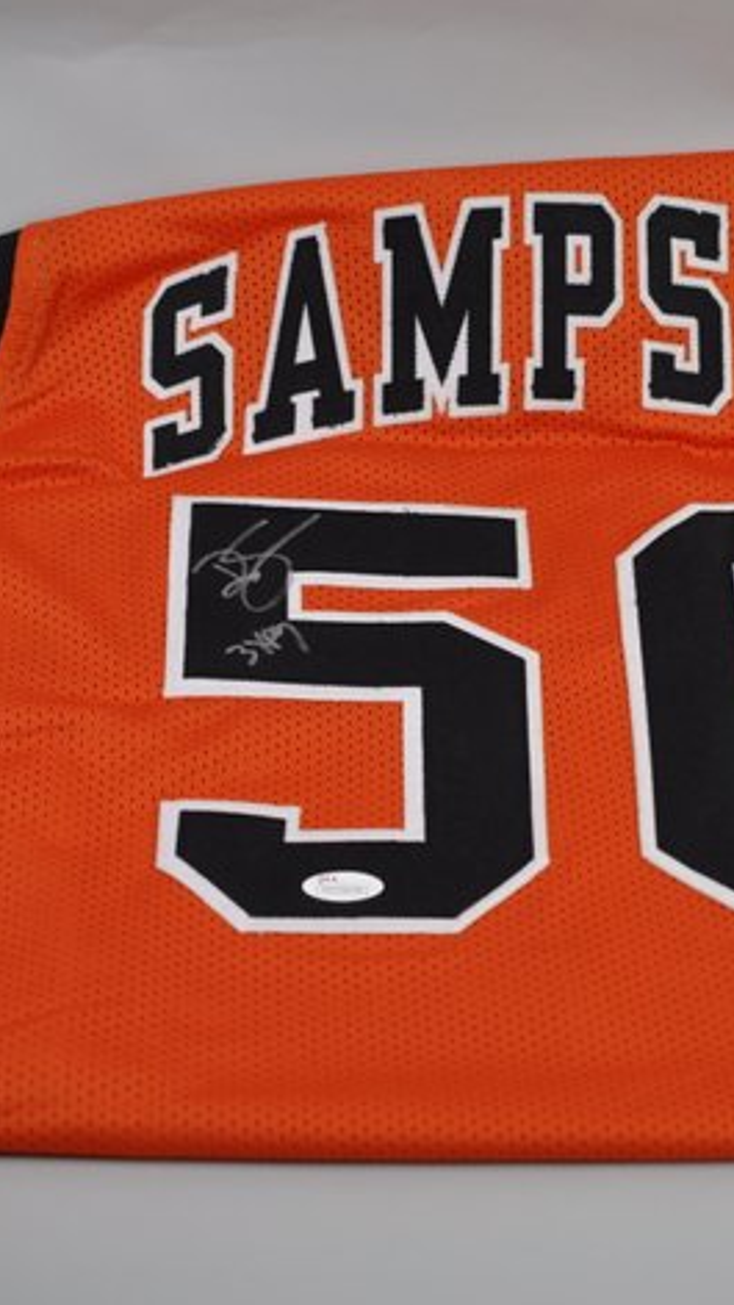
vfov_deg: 22.5
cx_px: 554
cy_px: 652
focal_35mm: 95
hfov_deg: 12.7
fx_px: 3286
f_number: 4
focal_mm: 40
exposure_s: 1/60
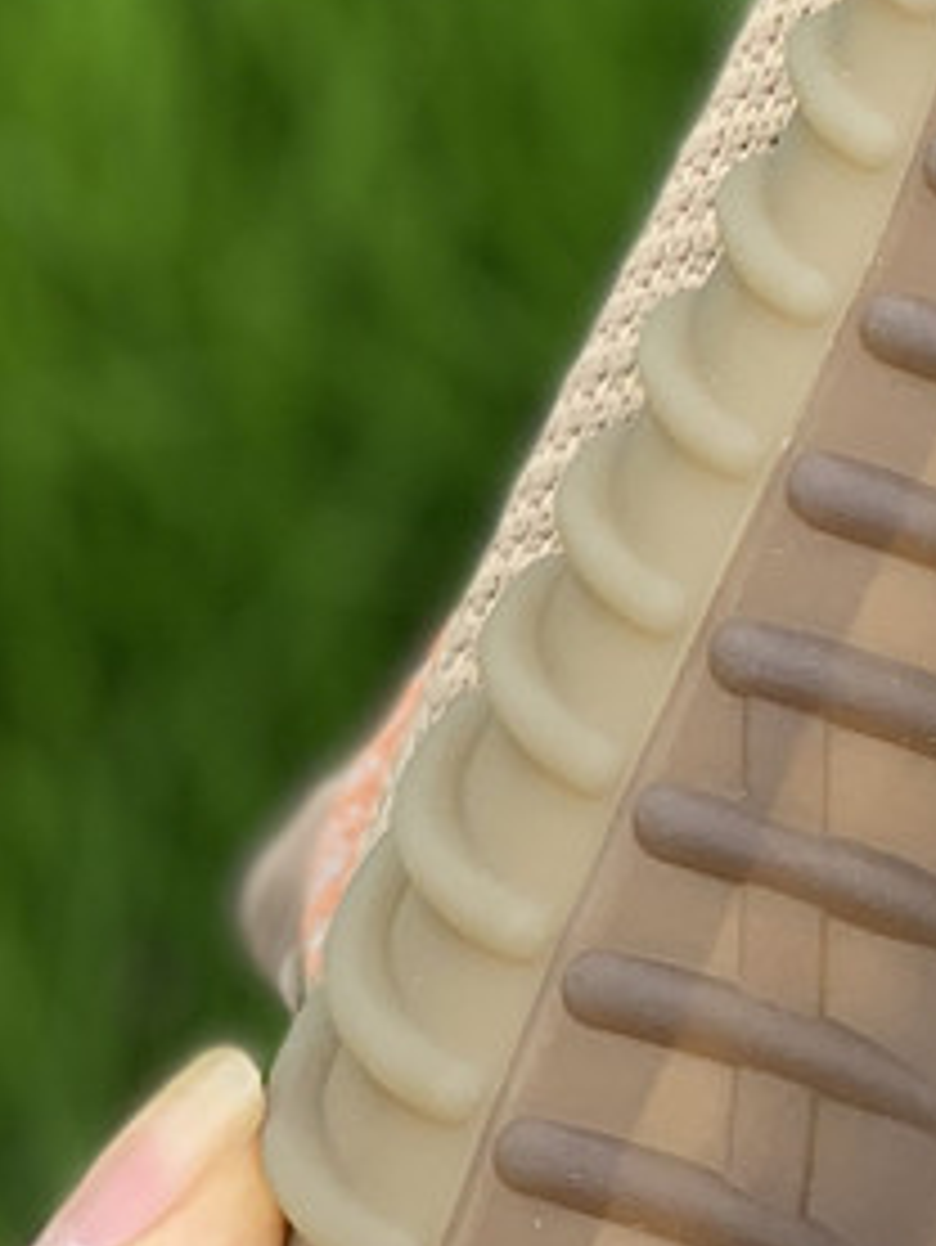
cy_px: -74
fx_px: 7673
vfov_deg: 9.2
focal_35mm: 213
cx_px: 1688
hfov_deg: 6.8
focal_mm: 6
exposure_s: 1/277
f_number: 2.4
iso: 16
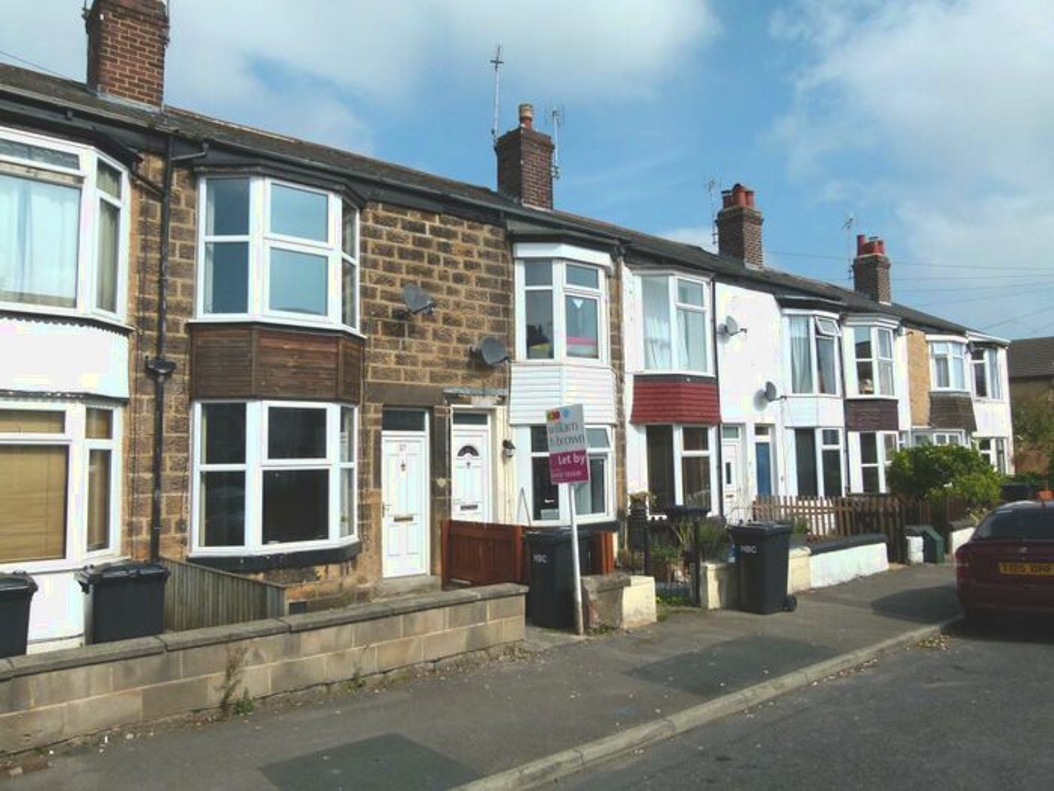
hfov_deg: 69.4
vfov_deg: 54.9
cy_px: 396
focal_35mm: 25
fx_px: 761
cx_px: 527
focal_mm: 4.5
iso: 100
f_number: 4
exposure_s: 1/1600
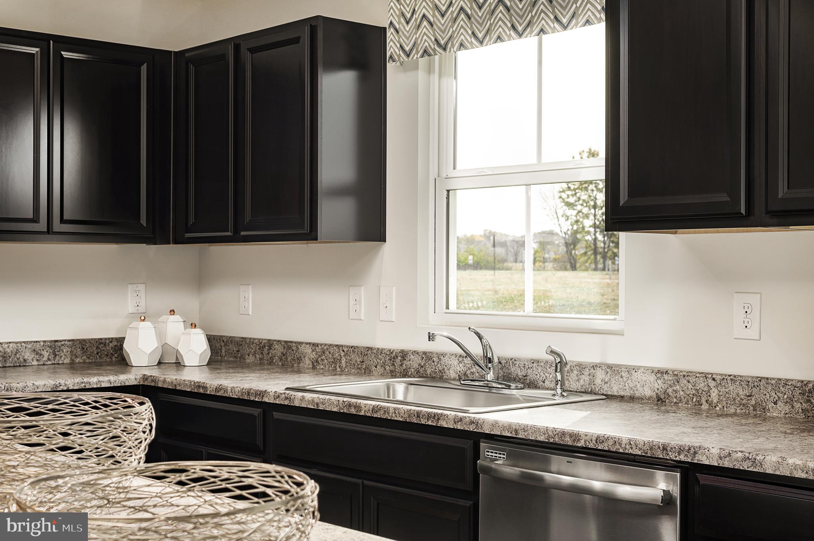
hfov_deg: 39.6
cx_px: 407
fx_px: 1130
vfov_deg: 26.9
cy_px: 270
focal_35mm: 50
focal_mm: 50
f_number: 8
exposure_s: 1/160
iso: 200
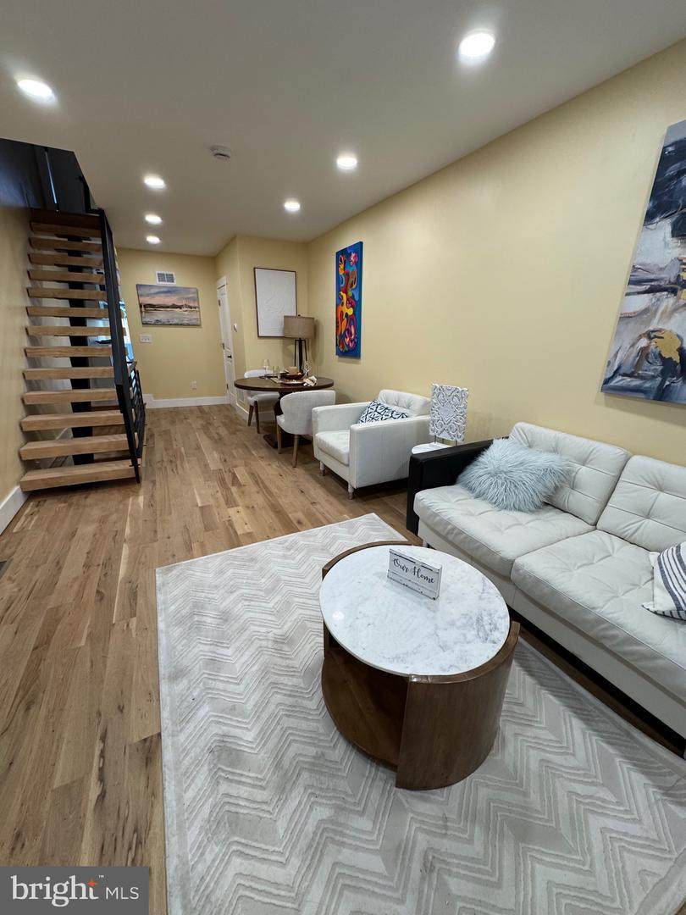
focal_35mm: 14
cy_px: 458
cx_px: 343
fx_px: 370
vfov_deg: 102.1
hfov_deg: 85.7
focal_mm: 2.22
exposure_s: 1/120
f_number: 2.2
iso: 200
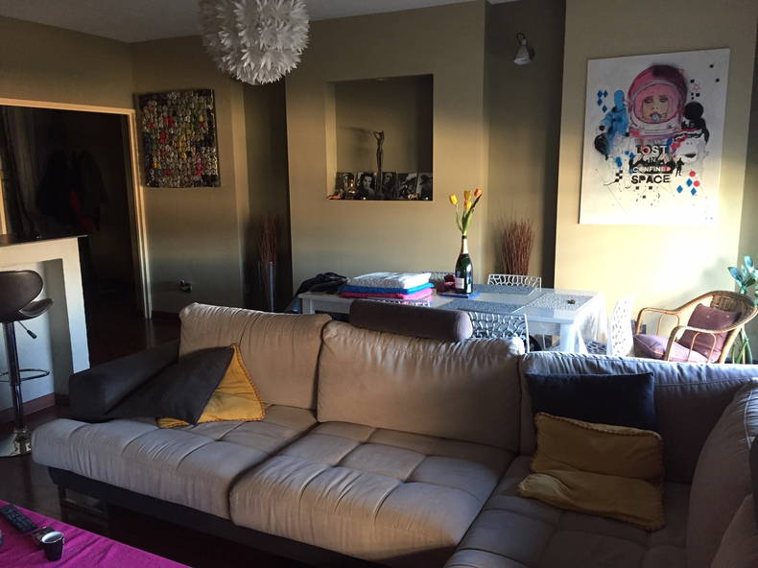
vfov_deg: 48.2
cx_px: 379
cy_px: 284
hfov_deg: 61.7
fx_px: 635
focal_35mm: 29
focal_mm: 4.15
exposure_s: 1/33
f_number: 2.2
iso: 200
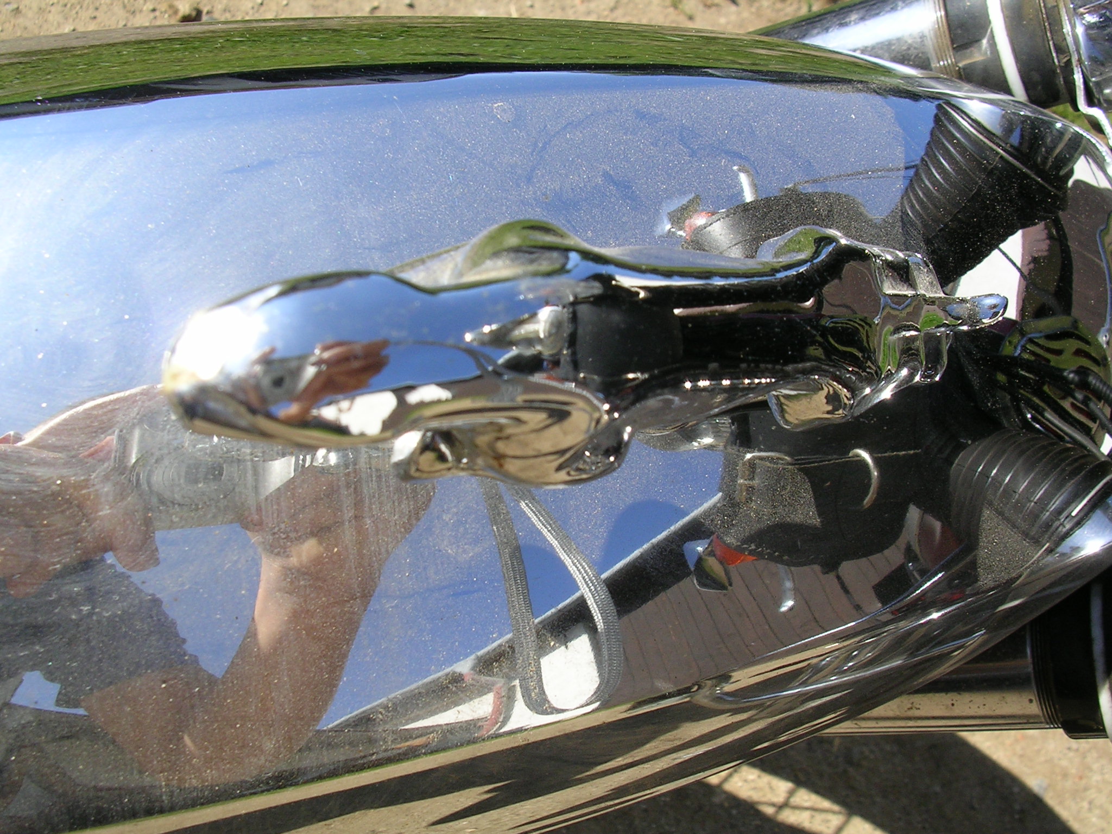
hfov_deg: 49.0
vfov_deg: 37.7
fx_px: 1221
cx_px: 556
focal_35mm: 38
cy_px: 417
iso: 50
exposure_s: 1/211
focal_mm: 5.8
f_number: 5.6
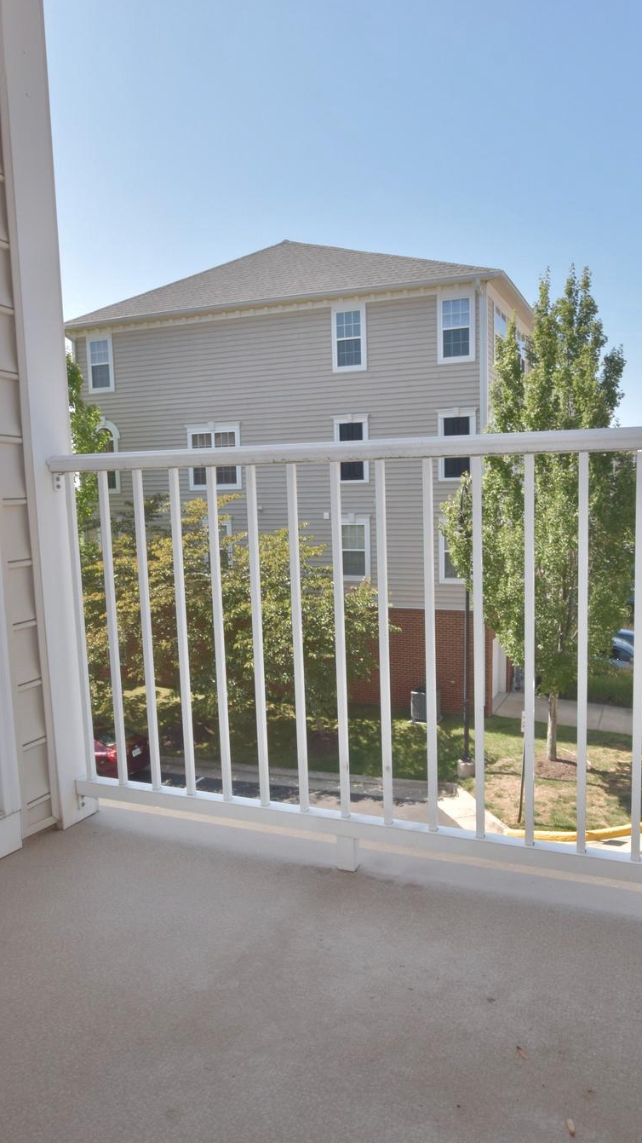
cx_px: 344
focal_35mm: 24
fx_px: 727
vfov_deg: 76.3
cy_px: 578
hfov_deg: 47.6
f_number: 13
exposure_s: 1/200
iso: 400
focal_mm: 10
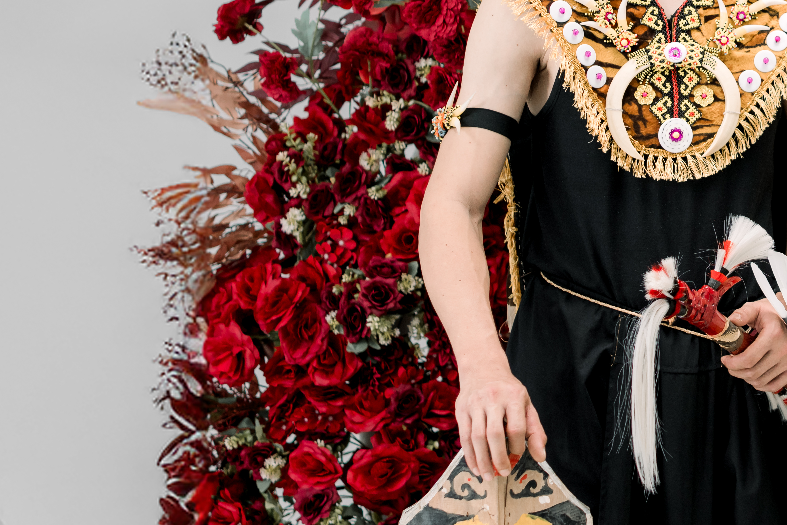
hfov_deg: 14.3
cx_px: 847
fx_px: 3082
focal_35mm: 141
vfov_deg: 9.7
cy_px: 63
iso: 250
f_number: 2.2
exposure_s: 1/160
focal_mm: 50
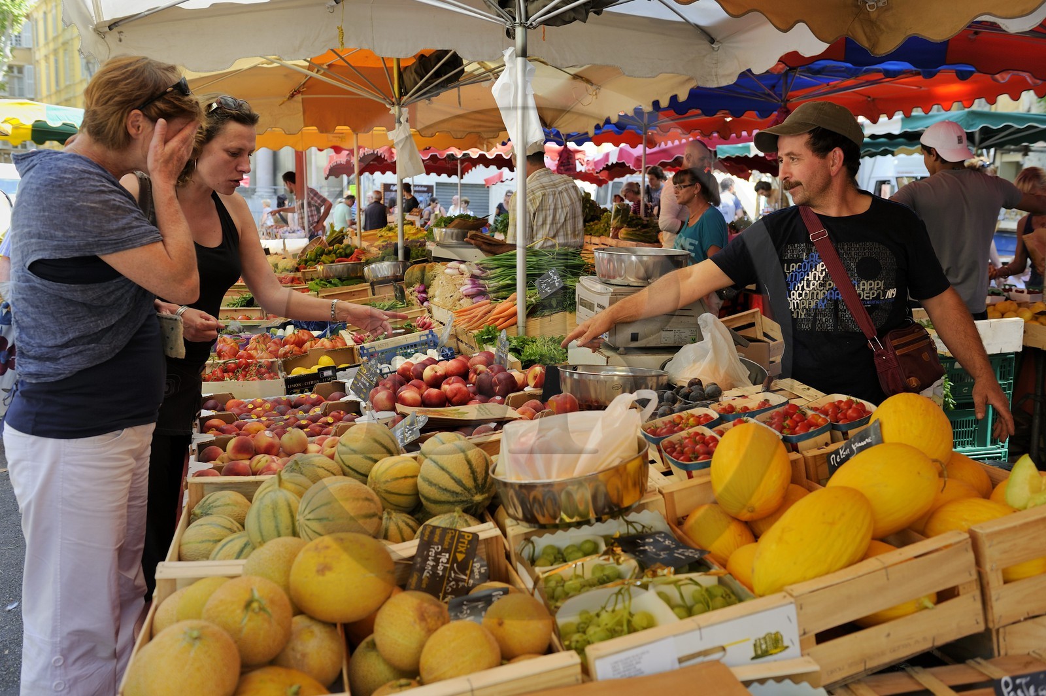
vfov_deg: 41.0
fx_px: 929
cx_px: 523
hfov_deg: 58.8
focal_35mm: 32
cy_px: 348
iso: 200
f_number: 4
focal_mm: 32
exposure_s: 1/160
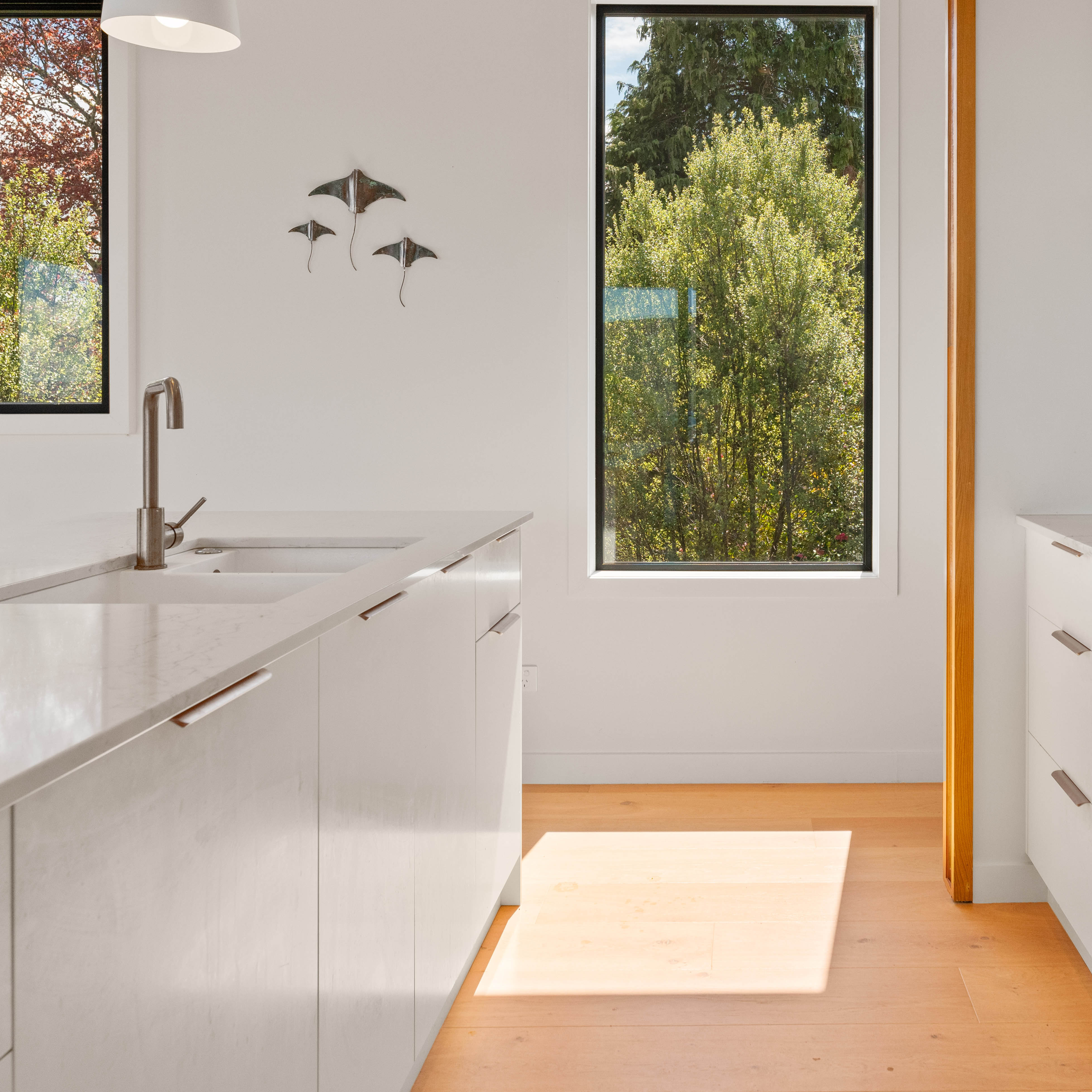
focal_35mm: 33
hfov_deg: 48.6
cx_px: 731
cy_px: 405
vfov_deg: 49.0
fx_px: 1184
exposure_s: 1/320
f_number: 7.1
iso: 640
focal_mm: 19.1
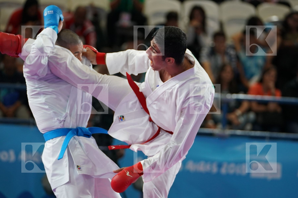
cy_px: 99
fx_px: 1962
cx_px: 149
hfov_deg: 8.7
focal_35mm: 237
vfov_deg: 5.8
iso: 1600
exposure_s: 1/1000
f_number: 2.8
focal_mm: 158
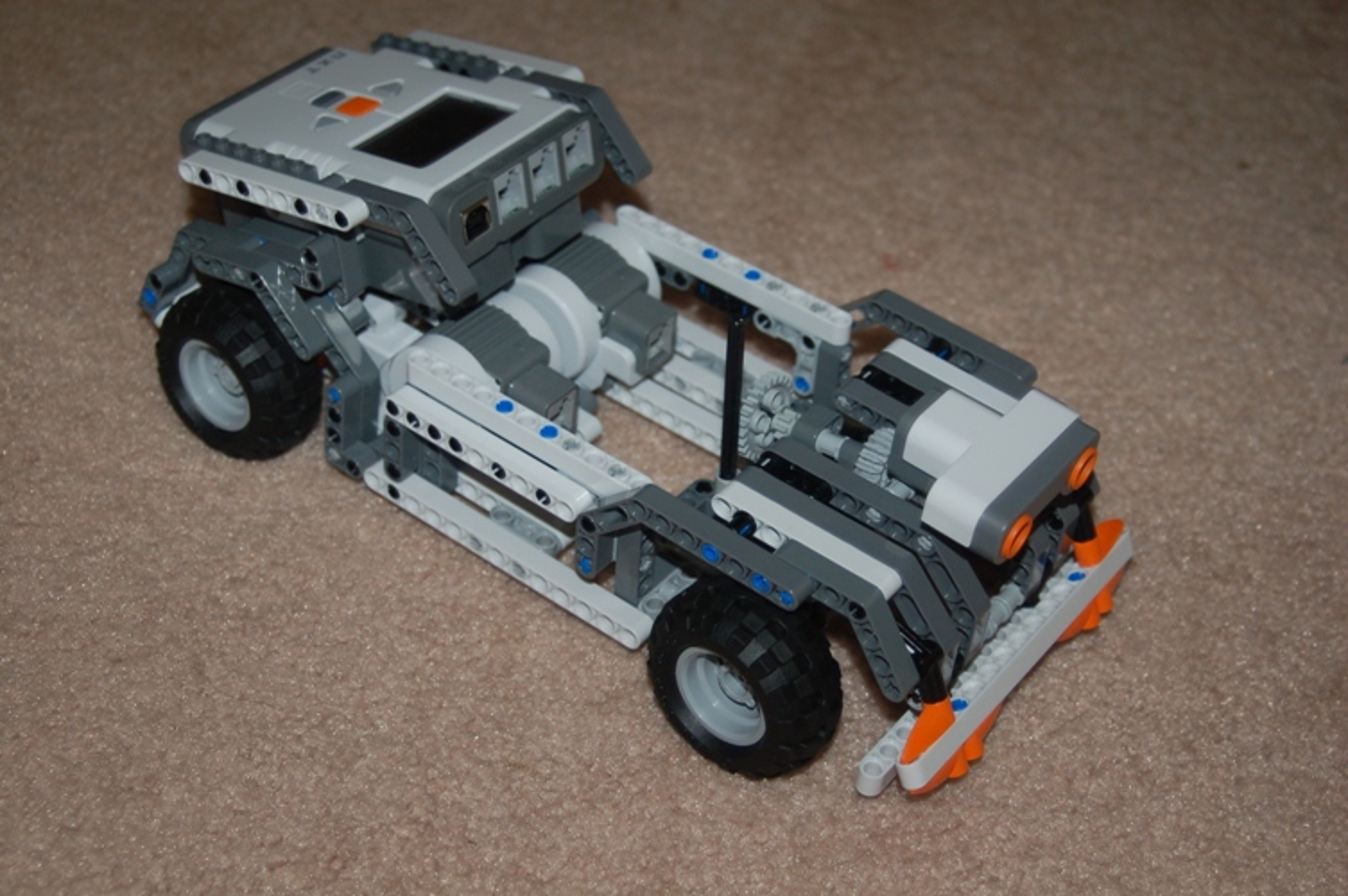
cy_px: 448
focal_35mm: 60
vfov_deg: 22.6
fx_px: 2245
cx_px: 674
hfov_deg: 33.4
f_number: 4.2
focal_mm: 40
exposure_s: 1/60
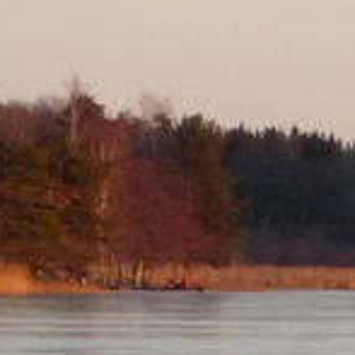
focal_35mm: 692
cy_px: 312
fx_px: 8029
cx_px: 490
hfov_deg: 2.5
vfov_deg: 2.5
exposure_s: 1/125
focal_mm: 17.6
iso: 250
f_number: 5.6
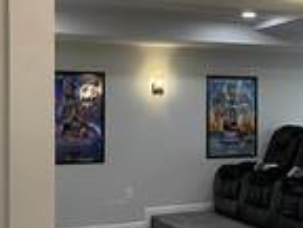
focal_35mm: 72
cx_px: 265
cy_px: 110
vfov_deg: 20.4
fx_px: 630
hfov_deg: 26.3
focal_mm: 5.1
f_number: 1.6
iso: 100
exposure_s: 1/60
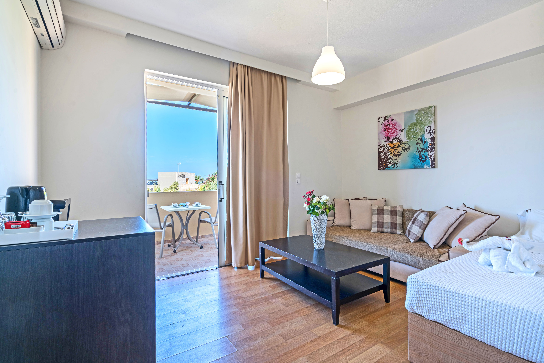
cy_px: 182
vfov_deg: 73.8
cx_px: 272
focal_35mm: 16
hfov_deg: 96.7
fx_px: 242
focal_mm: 16
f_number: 10
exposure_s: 1/160
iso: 50
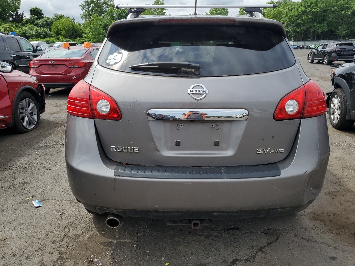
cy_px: 122
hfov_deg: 61.6
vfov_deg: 48.2
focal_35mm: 29
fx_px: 297
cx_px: 186
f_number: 1.5
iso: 50
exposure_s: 1/3333
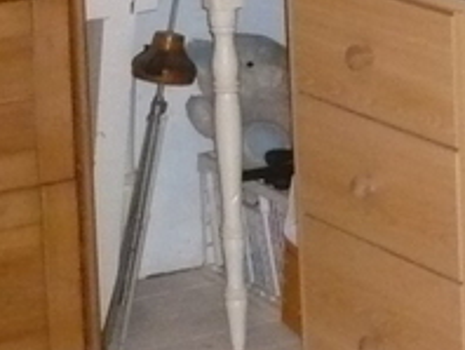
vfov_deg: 8.1
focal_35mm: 181
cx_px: 620
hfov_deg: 10.6
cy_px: -134
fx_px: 2434
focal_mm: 5.8
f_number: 2.8
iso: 400
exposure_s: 1/30
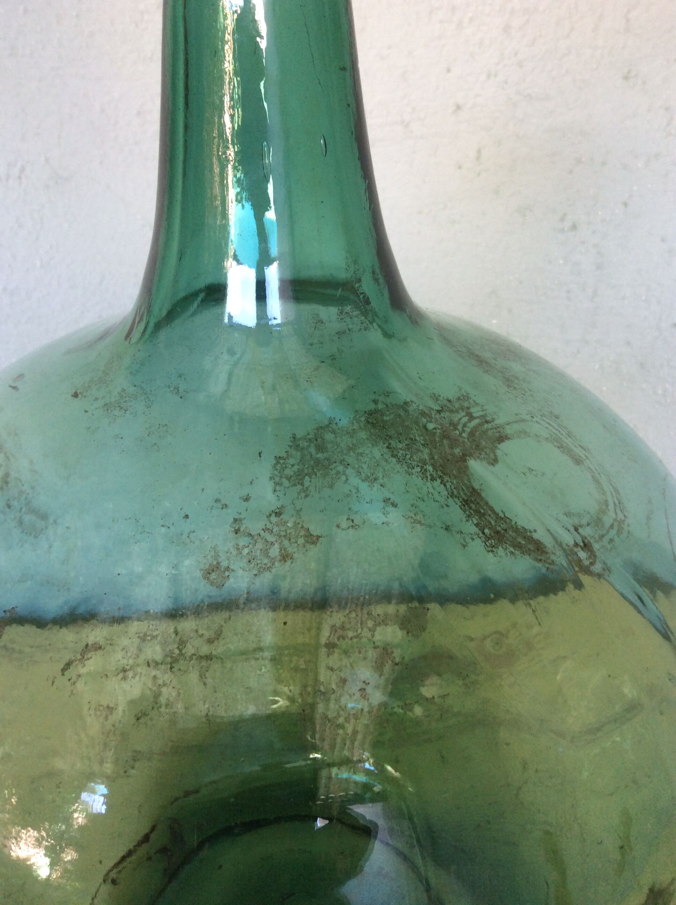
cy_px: 452
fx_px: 835
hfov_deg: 44.1
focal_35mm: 32
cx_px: 338
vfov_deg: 56.9
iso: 50
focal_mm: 3.3
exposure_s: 1/25
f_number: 2.4
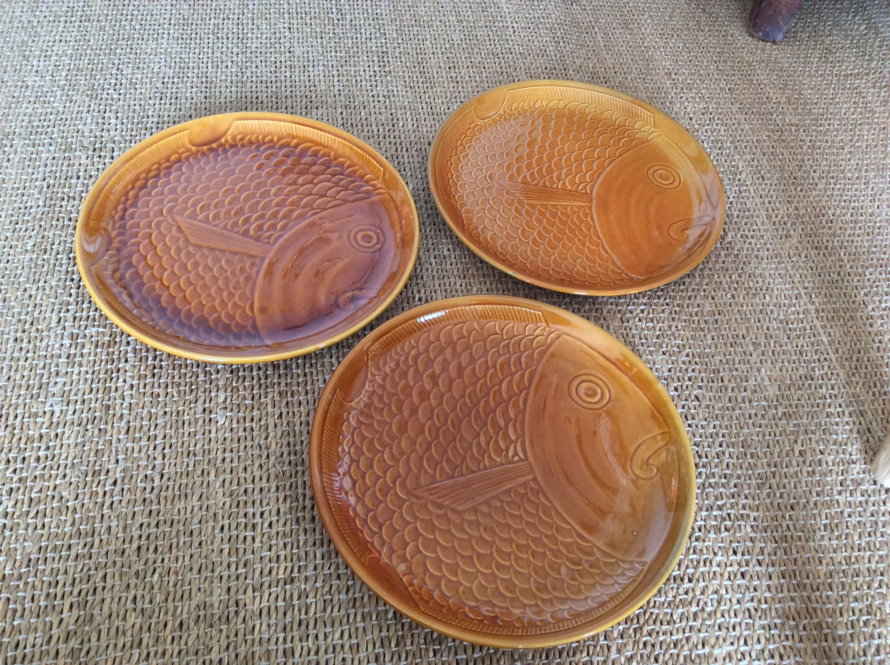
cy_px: 332
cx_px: 445
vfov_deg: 44.1
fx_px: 822
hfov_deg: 56.9
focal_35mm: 32
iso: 125
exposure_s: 1/25
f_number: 2.4
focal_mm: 3.3
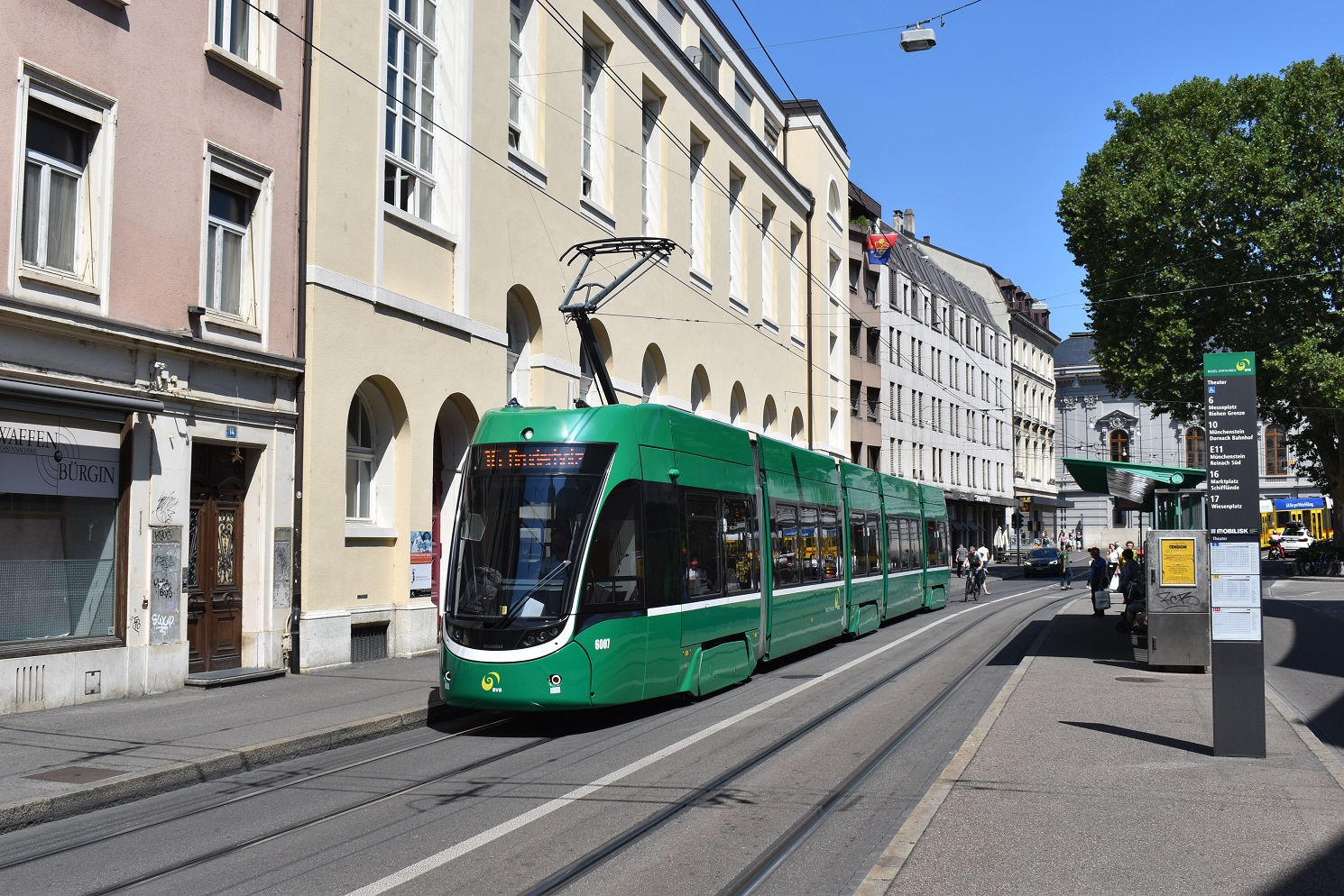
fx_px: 1344
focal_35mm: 36
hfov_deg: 53.1
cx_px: 672
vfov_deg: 36.9
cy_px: 448
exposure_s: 1/400
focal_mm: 24
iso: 200
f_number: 10
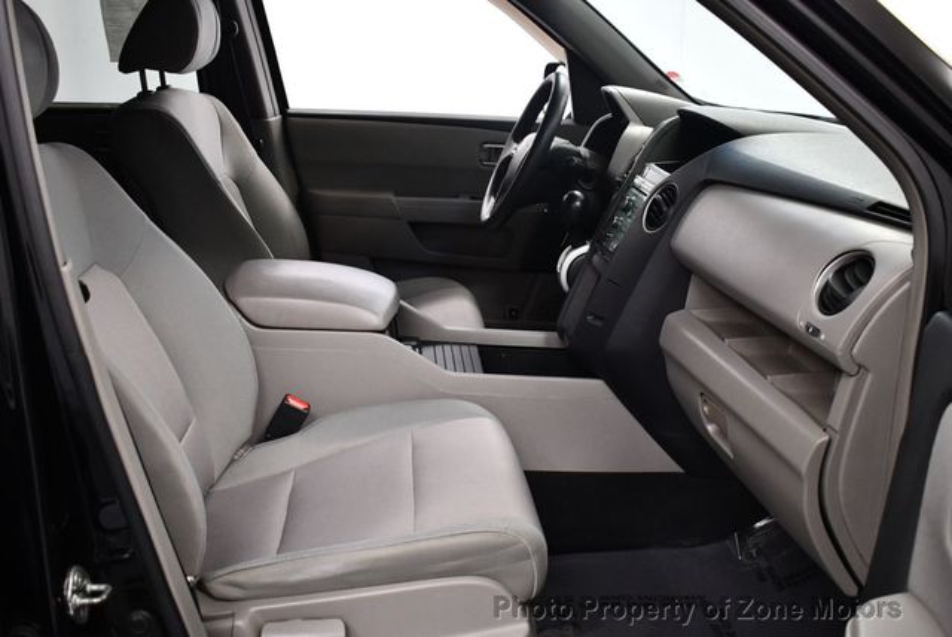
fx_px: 953
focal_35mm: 36
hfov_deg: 53.1
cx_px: 476
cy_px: 318
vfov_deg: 36.9
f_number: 3.5
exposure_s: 1/125
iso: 1400
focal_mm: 18
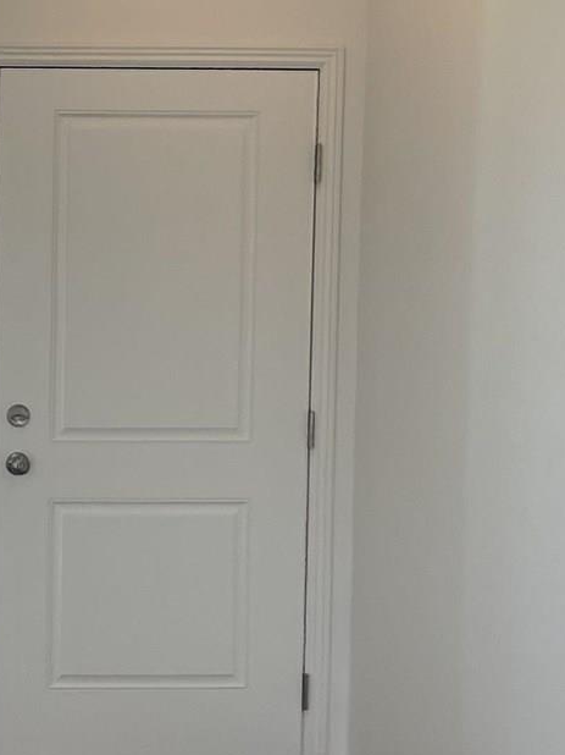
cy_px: 390
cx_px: -231
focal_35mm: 97
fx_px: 2112
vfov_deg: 20.2
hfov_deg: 14.4
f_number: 1.6
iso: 32
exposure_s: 1/274
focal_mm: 4.2
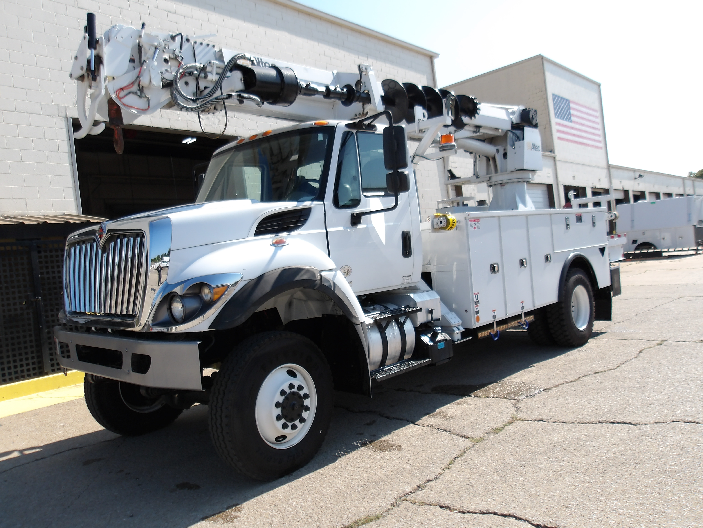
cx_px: 352
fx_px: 548
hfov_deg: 65.3
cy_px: 264
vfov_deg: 51.4
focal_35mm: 27
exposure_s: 1/881
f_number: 3
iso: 100
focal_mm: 4.9
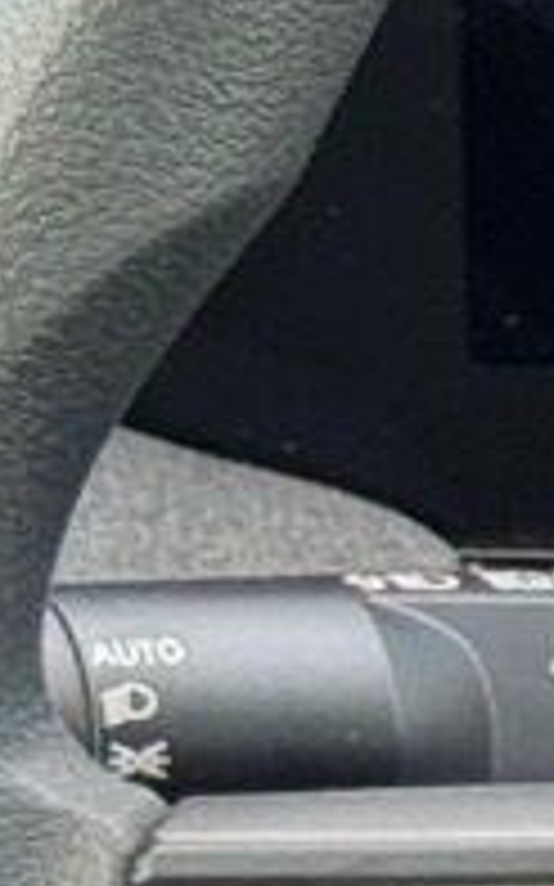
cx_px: 1865
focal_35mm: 265
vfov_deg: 7.9
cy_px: 922
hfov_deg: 4.7
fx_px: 6406
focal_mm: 6.76
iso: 100
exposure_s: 1/97
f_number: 1.78
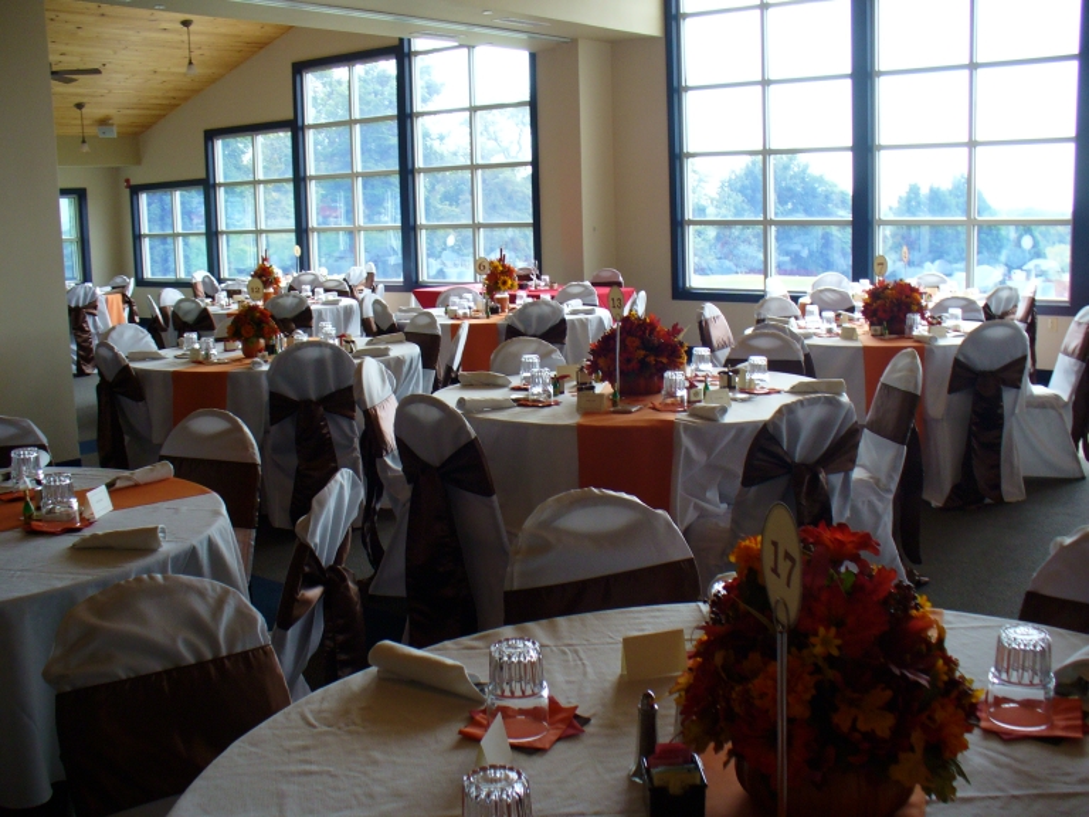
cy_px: 408
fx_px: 1164
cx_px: 544
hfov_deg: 50.1
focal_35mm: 37
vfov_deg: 38.7
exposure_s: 1/50
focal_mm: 6.1
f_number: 2.8
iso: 100
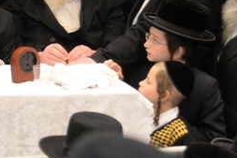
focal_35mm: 310
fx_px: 2042
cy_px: -30
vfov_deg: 4.4
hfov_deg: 6.5
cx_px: -173
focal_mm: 56
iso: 800
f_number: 4.5
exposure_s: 1/80
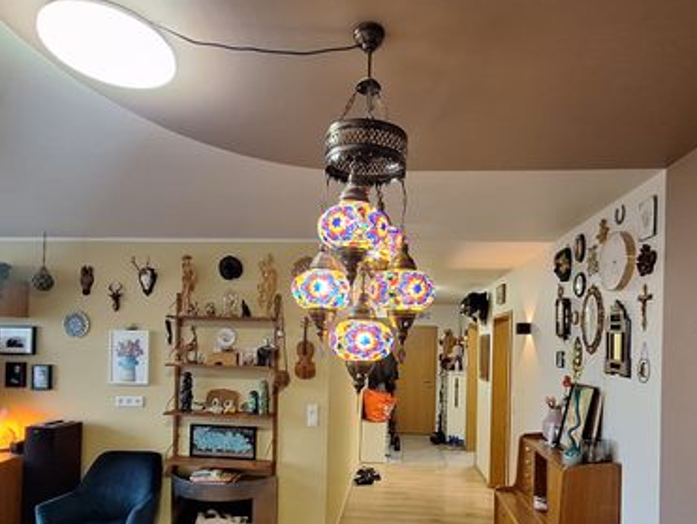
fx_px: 423
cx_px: 368
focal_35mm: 21
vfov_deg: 62.3
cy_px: 338
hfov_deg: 78.9
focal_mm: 1.74
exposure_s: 1/50
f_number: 2.2
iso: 160
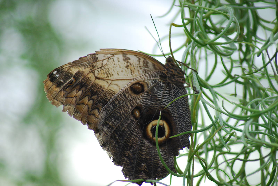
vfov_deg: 5.0
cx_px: 139
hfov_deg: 7.4
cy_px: 93
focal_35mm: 278
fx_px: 2145
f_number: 4.8
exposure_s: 1/500
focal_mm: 185
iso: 720
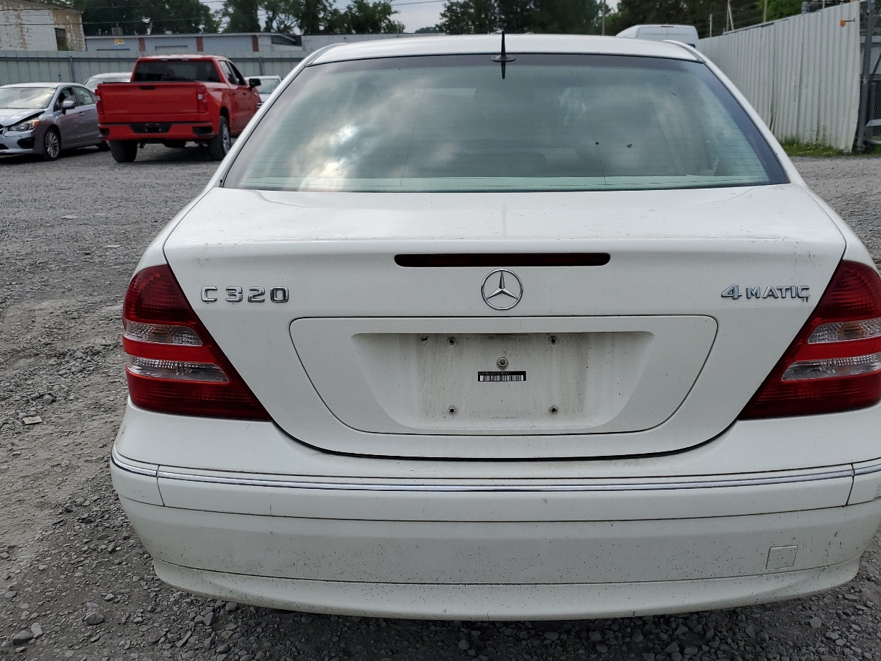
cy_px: 353
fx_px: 865
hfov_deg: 53.8
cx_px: 501
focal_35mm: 34
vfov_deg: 41.8
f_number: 1.5
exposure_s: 1/10000
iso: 50
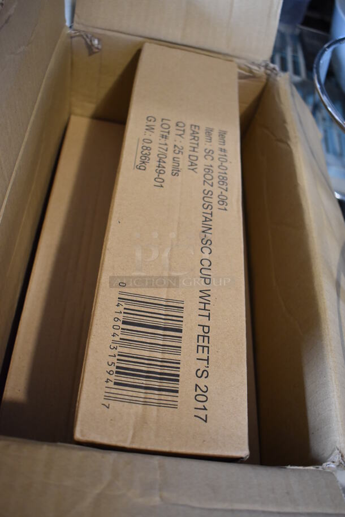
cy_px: 258
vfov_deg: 55.1
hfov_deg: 38.4
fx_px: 495
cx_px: 172
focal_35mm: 34
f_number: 3.8
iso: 1400
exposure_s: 1/125
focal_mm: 23
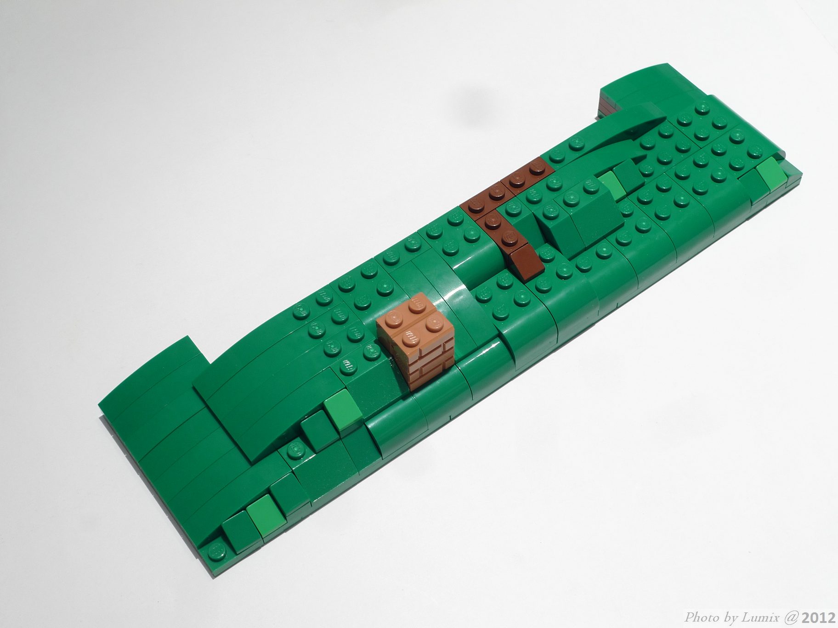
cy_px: 314
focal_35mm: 52
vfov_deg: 28.0
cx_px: 419
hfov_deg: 36.8
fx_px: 1259
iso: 80
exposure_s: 1/2.5
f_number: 4.5
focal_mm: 11.1
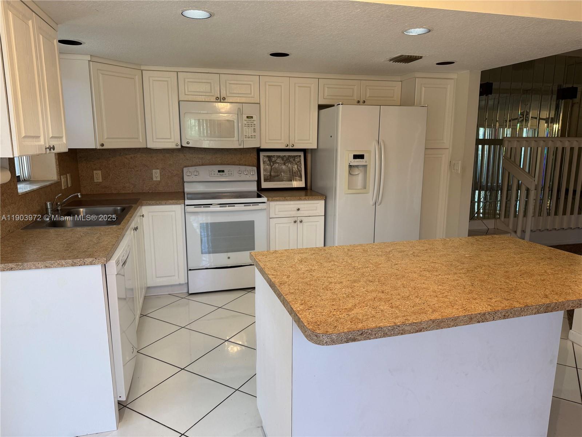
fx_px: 404
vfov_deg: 56.8
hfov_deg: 71.6
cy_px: 218
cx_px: 291
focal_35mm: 24
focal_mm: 6.76
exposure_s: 1/60
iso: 125
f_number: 1.78
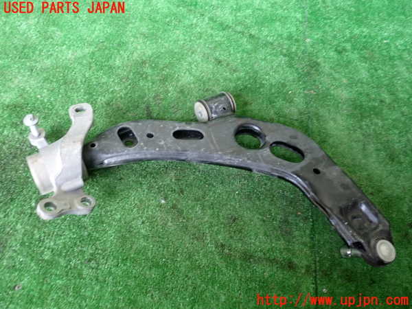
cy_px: 154
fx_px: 357
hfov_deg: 60.0
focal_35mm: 30
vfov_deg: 46.8
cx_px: 206
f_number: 2.3
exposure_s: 1/30
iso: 200
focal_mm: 5.4
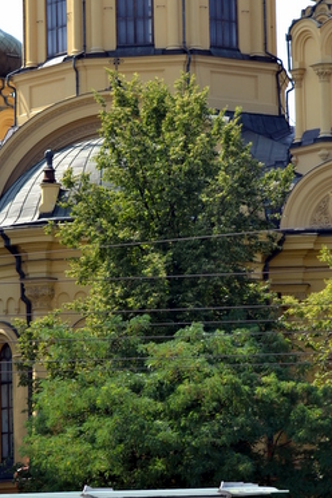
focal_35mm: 187
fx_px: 2587
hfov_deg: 7.3
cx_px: 127
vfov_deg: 10.9
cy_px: 23
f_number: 7.1
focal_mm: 58
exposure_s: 1/200
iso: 100
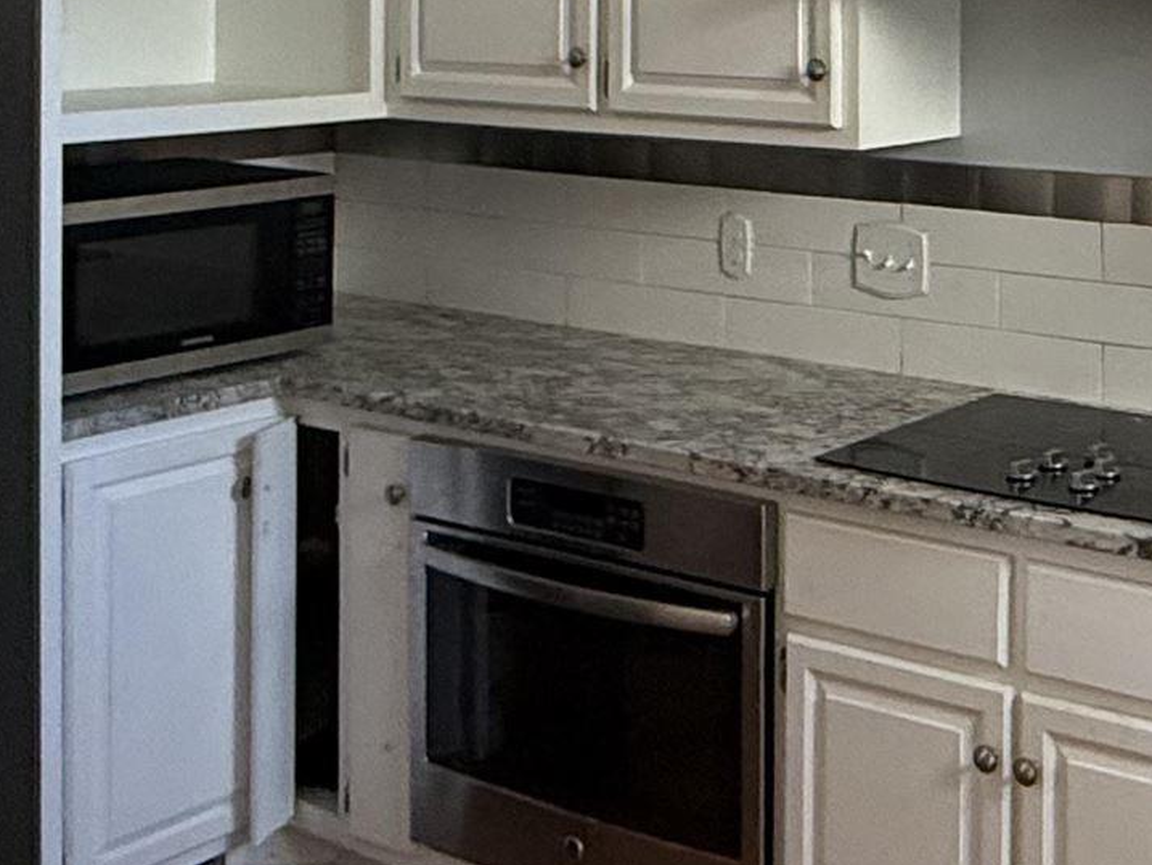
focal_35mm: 60
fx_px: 1997
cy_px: -14
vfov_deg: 23.3
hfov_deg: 31.1
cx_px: 966
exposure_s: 1/99
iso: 250
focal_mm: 2.22
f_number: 2.2
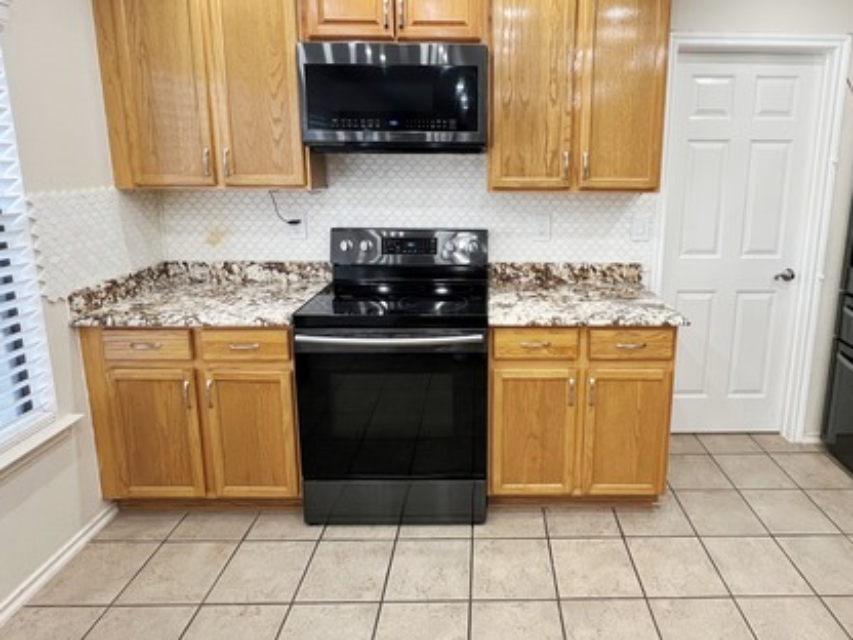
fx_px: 493
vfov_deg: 65.4
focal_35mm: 20
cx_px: 498
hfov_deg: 81.1
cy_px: 258
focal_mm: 1.57
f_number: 1.8
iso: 200
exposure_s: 1/120
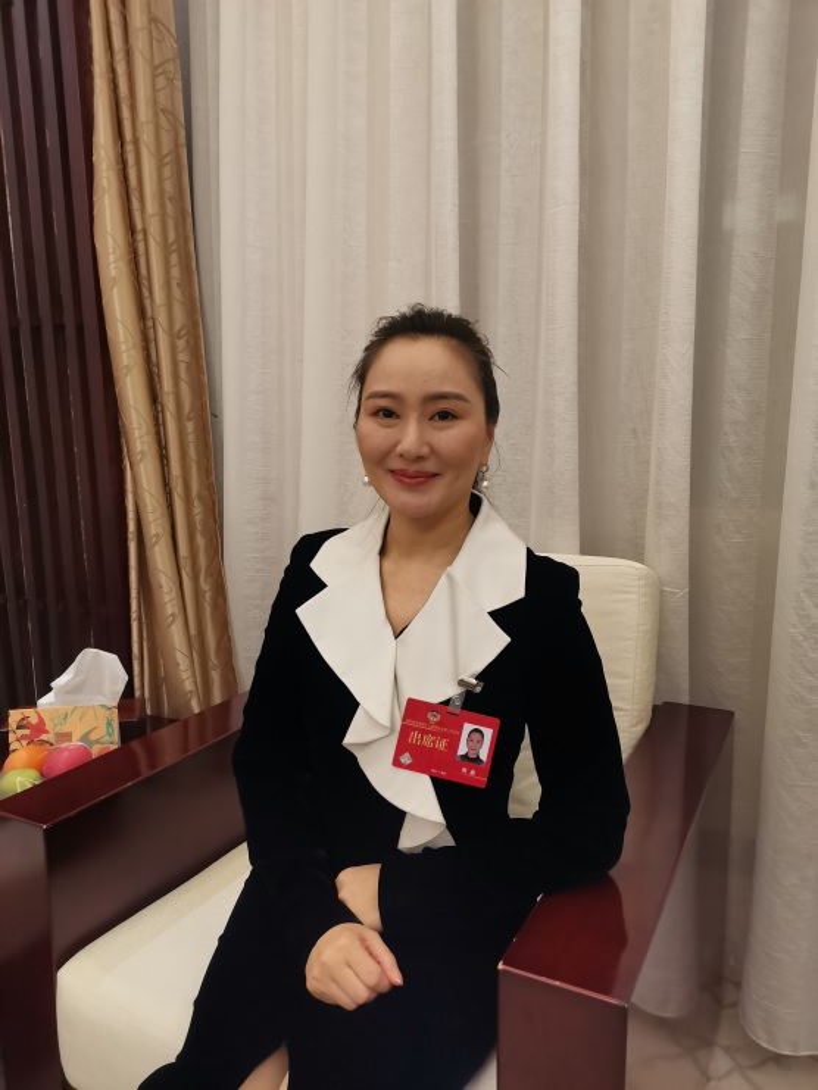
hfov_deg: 53.1
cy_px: 545
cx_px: 409
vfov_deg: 67.3
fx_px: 819
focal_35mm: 26
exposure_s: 1/50
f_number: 1.8
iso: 250
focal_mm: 4.75
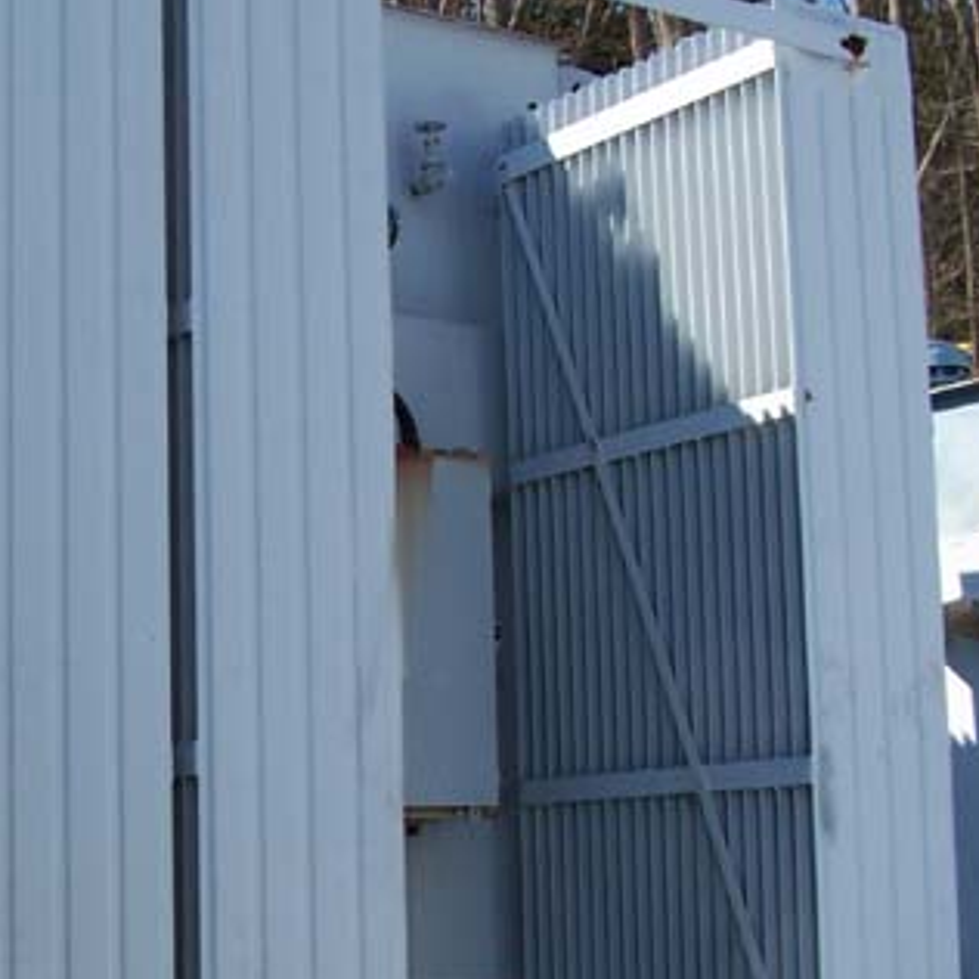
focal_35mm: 68
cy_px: 592
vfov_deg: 25.3
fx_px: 2176
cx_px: 180
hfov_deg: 24.9
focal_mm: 6.3
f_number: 4
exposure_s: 1/500
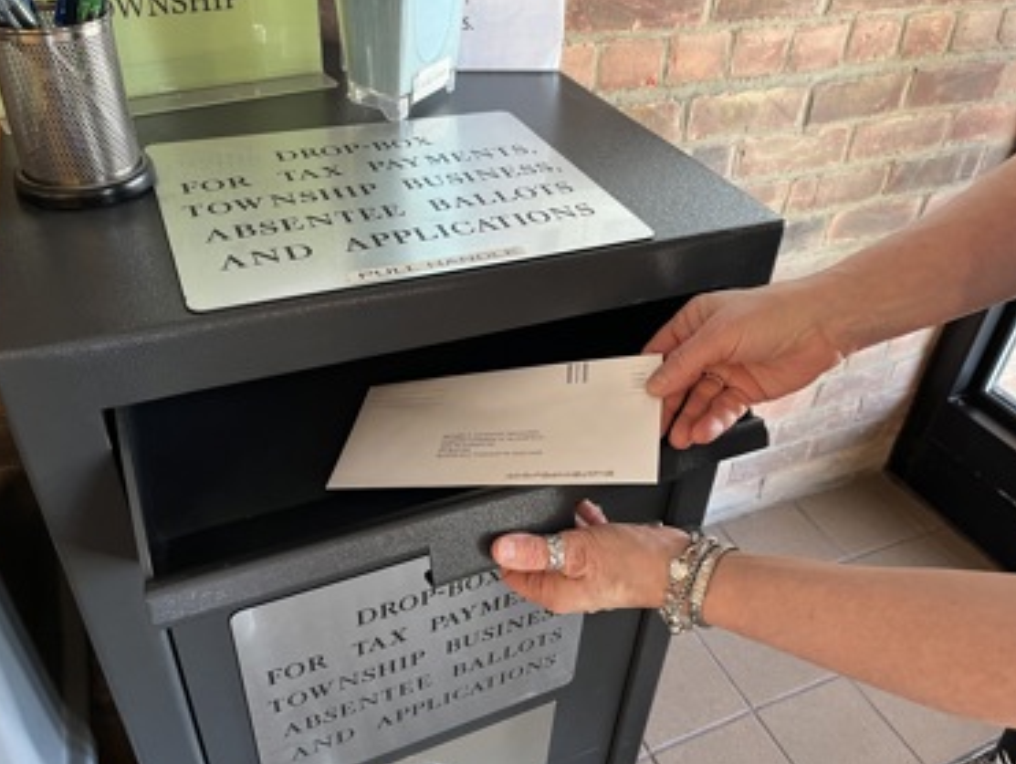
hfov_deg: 63.4
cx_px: 509
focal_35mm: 28
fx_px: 823
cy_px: 378
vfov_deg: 49.8
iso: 320
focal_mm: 5.1
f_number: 1.6
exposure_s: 1/60
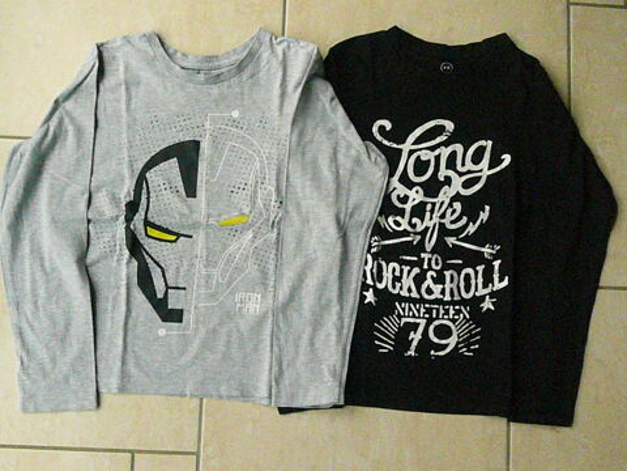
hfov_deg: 41.2
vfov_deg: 31.5
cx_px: 314
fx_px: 833
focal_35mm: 46
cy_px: 236
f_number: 10
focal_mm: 7.5
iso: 3200
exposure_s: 1/800
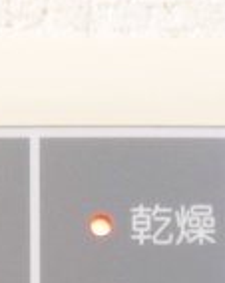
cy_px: 448
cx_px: 142
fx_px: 1411
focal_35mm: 169
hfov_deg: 9.1
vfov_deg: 10.9
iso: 80
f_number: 2.3
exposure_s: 1/15
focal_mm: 7.5
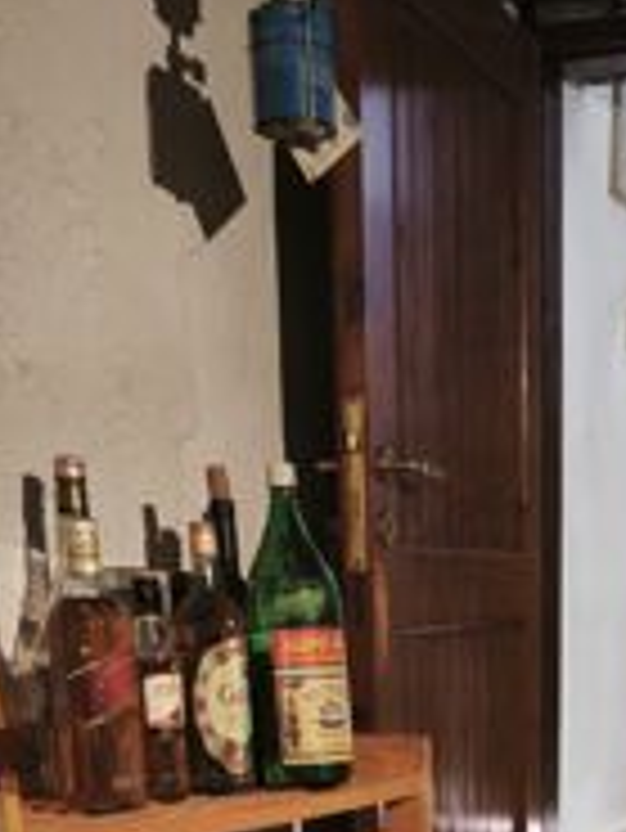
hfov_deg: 21.7
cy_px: 1097
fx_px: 1590
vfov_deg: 25.2
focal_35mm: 66
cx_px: 570
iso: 800
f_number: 1.7
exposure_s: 1/50
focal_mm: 5.35
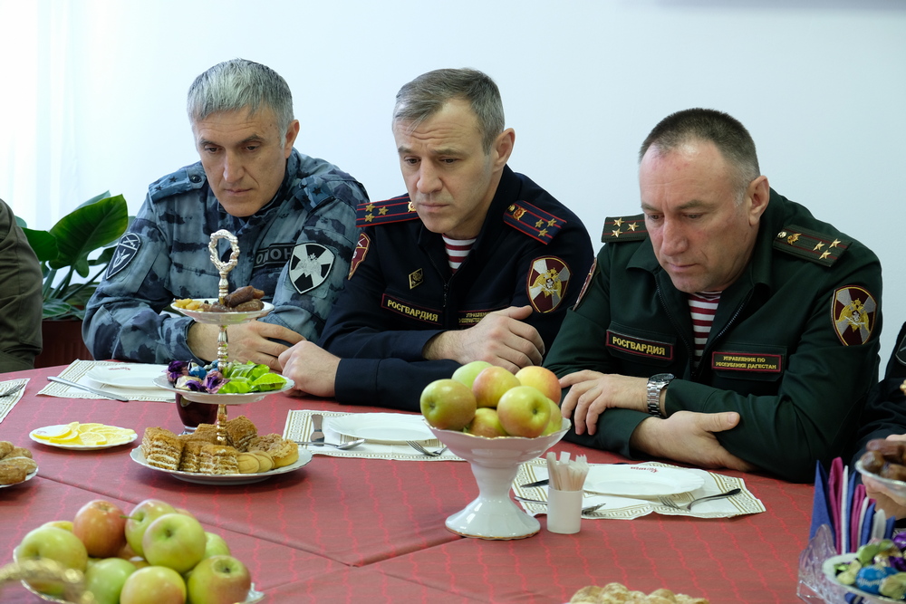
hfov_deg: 26.6
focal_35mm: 76
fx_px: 1913
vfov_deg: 18.0
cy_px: 302
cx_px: 453
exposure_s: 1/52
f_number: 5.6
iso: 800
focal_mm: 50.5
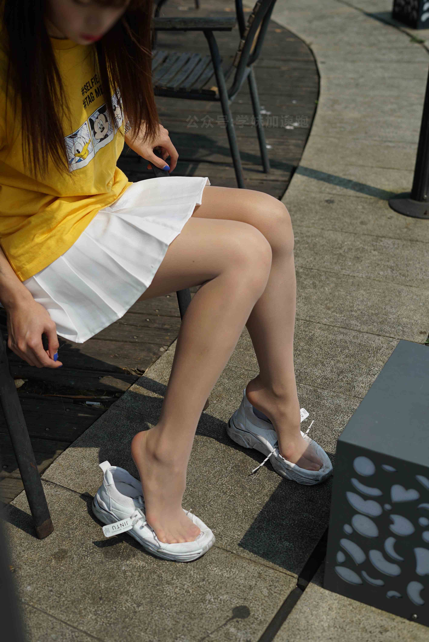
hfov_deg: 27.0
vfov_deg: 39.6
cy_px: 321
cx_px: 214
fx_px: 893
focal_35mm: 50
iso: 100
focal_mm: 50
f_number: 4
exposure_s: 1/2000
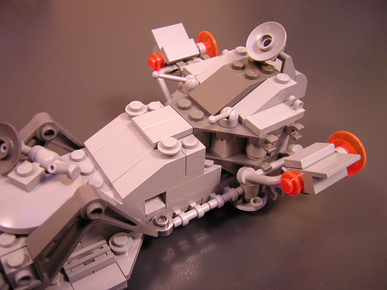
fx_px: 402
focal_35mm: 36
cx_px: 194
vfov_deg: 39.7
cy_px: 145
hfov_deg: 51.4
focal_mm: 4.7
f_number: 2.6
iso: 269
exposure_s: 1/3.3
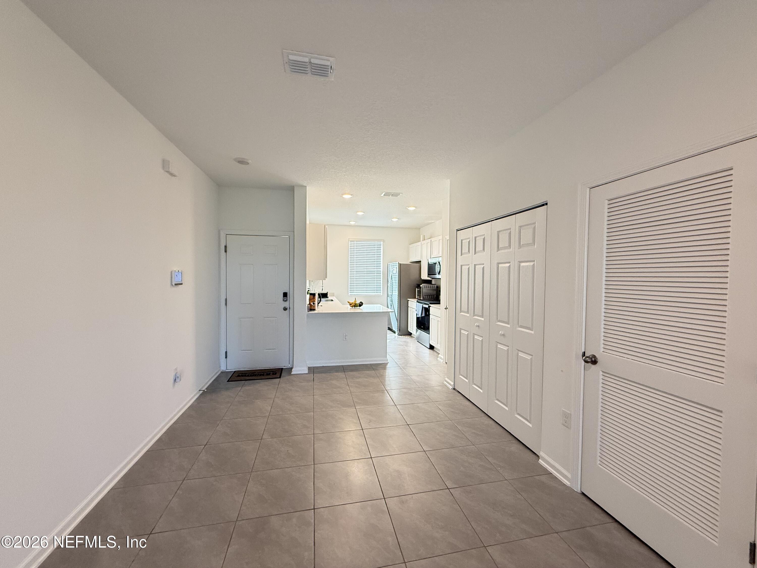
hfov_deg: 102.1
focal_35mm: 14
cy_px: 284
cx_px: 378
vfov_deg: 85.7
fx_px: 306
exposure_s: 1/120
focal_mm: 2.22
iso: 500
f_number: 2.2
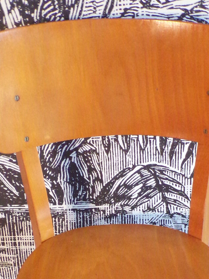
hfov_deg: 18.6
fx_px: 636
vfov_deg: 24.1
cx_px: 126
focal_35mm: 79
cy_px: 246
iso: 520
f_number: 3.2
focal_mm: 5.8
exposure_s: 1/17
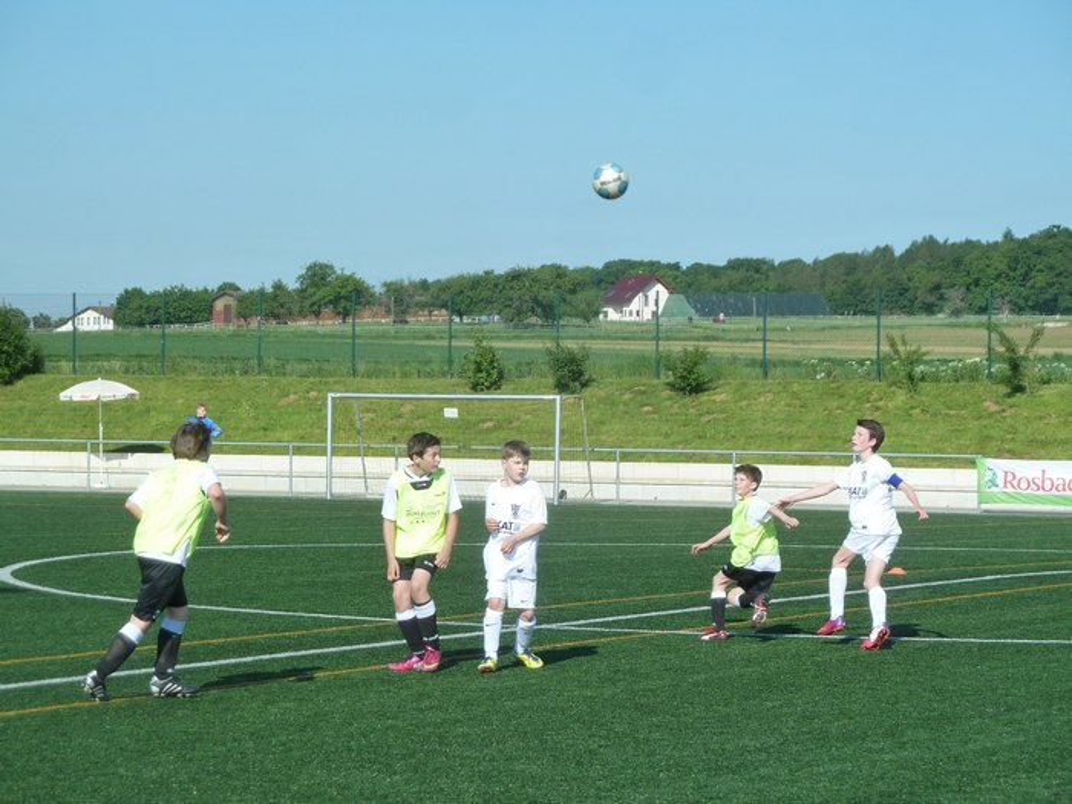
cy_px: 402
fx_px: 3685
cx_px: 536
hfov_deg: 16.6
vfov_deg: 12.5
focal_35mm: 119
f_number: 4.4
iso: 125
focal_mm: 19.5
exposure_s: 1/500
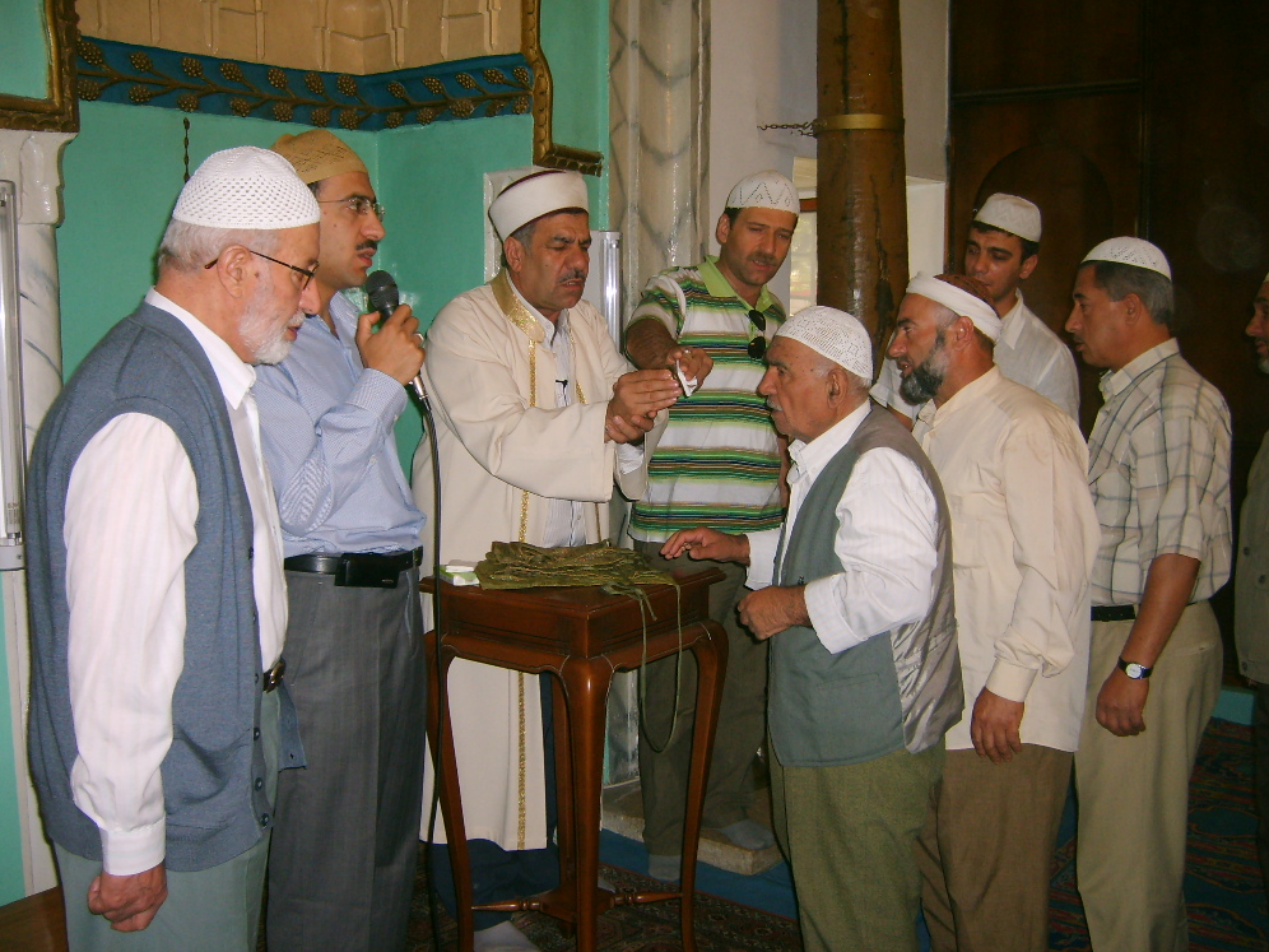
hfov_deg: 51.4
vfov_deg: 39.7
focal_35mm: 36
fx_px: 1320
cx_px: 633
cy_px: 475
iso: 123
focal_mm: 5.8
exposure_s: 1/30
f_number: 2.8
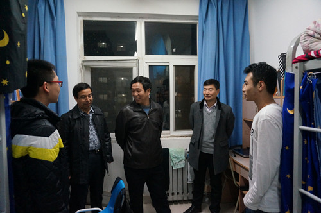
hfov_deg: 73.8
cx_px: 160
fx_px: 214
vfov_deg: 53.0
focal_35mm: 24
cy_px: 106
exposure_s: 1/125
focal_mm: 16
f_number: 3.5
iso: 3200
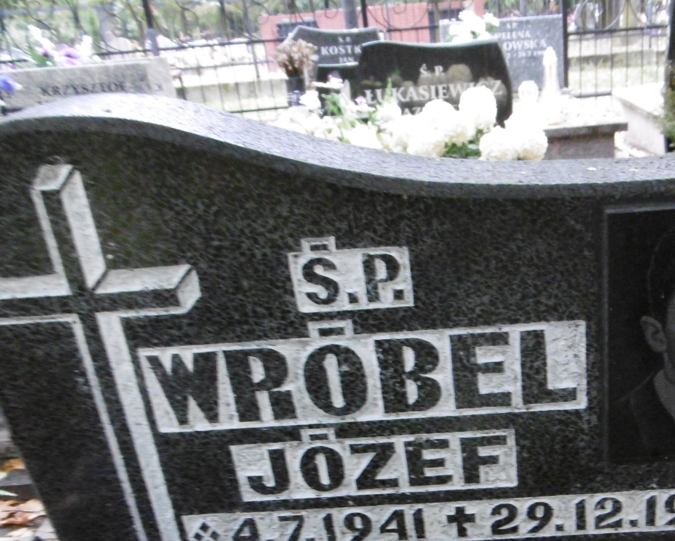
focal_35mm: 40
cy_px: 432
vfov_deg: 36.1
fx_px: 799
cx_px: 473
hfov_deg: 44.8
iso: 400
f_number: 3.1
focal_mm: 4.3
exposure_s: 1/10
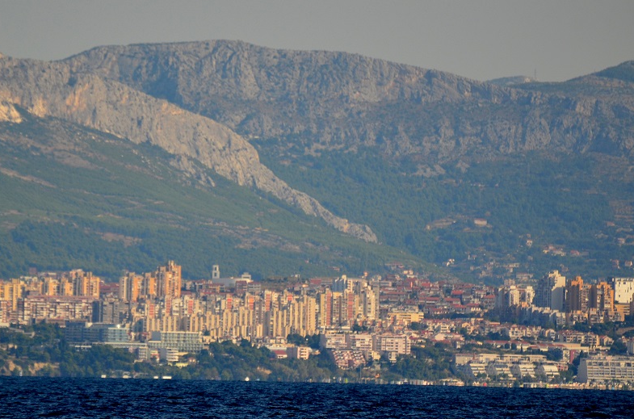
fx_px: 10065
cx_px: 250
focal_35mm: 573
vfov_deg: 2.4
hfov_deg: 3.6
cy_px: 254
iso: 400
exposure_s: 1/1600
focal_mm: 300
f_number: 5.6
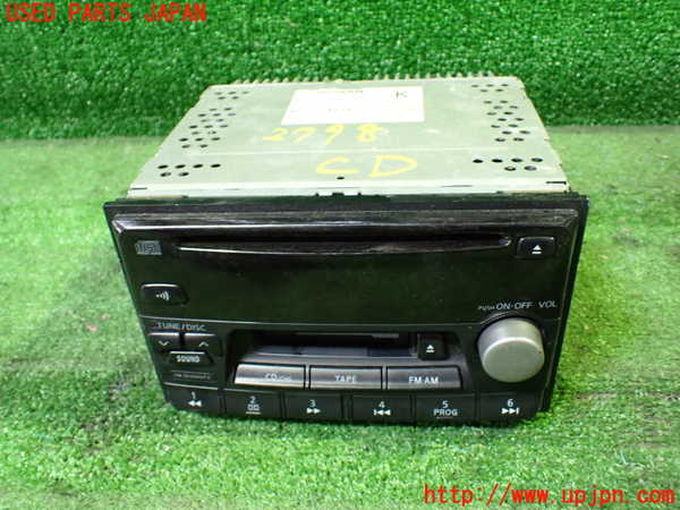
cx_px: 340
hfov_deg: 60.0
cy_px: 255
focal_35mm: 30
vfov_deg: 46.8
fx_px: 589
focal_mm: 5.4
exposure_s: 1/30
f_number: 2.3
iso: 1000
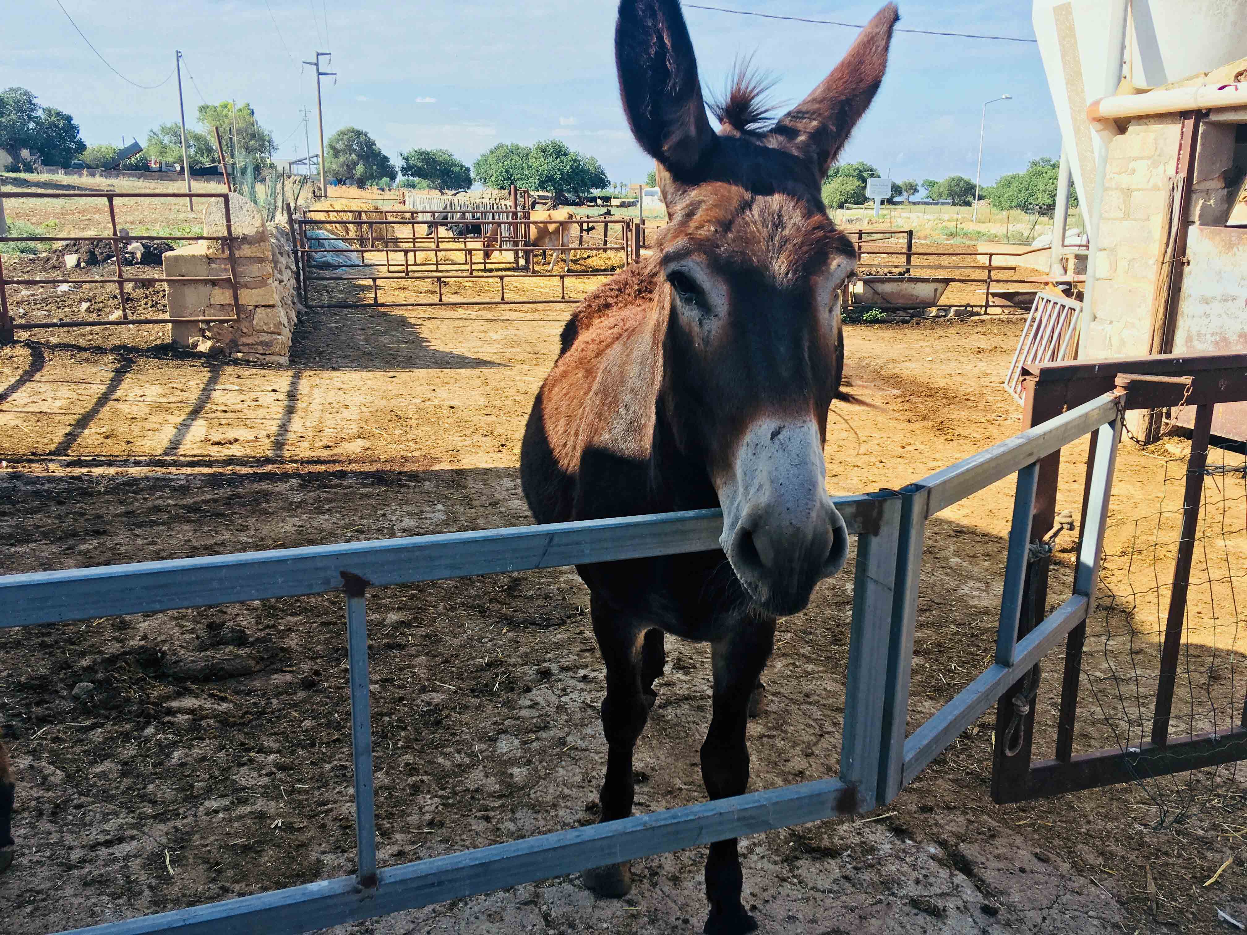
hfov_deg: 61.7
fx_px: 1045
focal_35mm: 29
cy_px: 468
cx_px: 624
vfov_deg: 48.2
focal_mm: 4.15
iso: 25
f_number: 2.2
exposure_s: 1/732
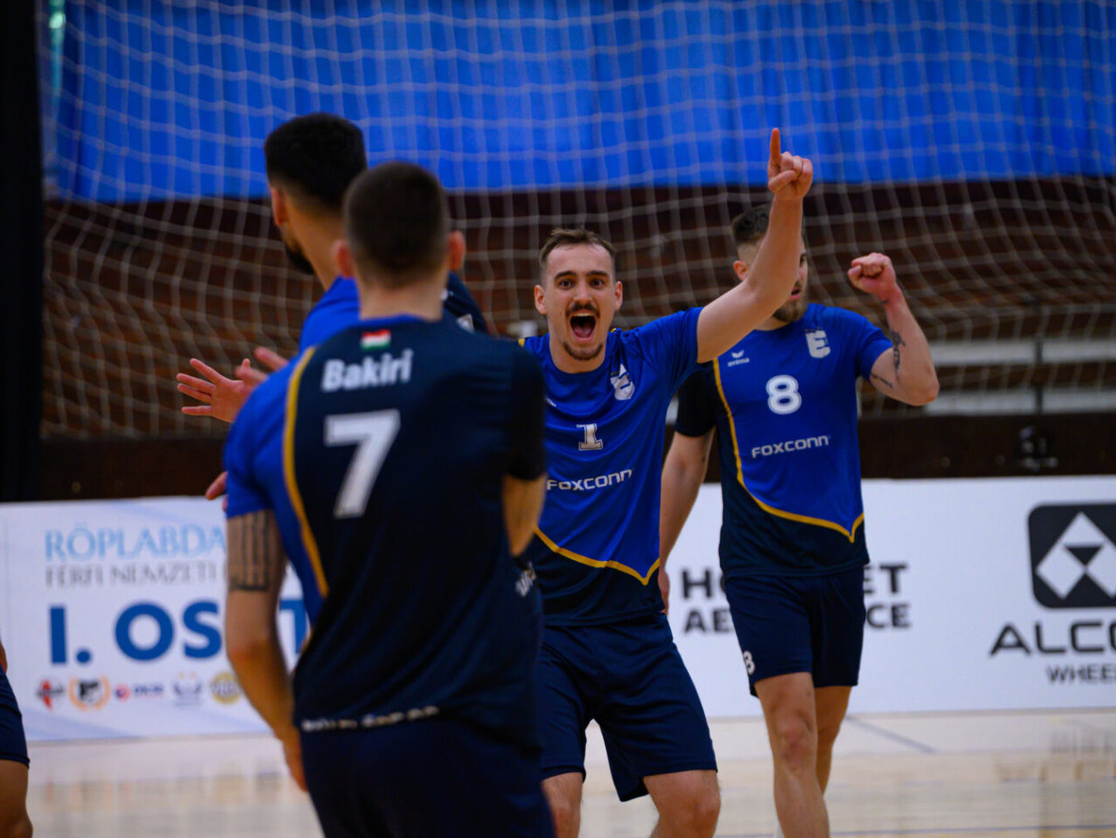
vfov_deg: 9.5
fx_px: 5063
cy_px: 421
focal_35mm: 157
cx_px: 540
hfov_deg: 12.6
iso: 3200
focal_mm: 135
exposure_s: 1/1600
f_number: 2.8
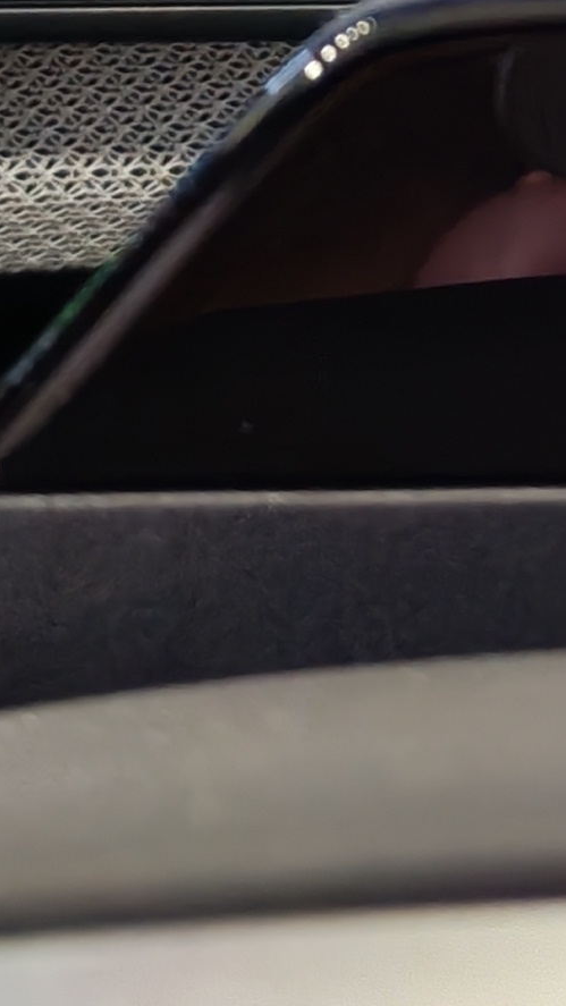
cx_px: 812
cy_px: -337
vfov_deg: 13.3
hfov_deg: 7.7
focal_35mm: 156
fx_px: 4162
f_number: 1.9
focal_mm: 6.12
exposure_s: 1/100
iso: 797
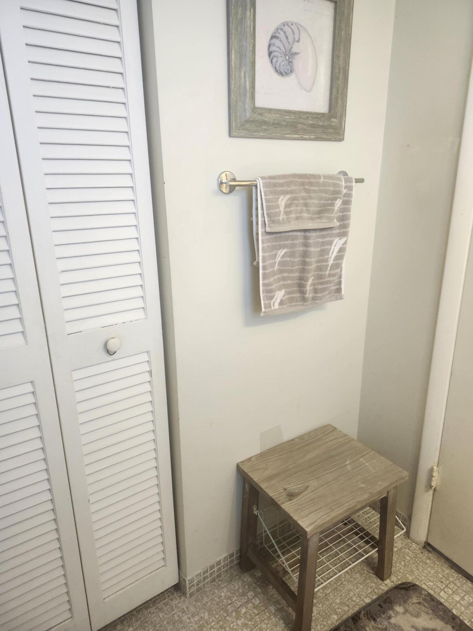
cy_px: 316
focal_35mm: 23
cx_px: 236
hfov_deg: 58.9
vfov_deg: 73.9
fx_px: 419
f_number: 1.8
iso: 160
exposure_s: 1/120
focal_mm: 5.54
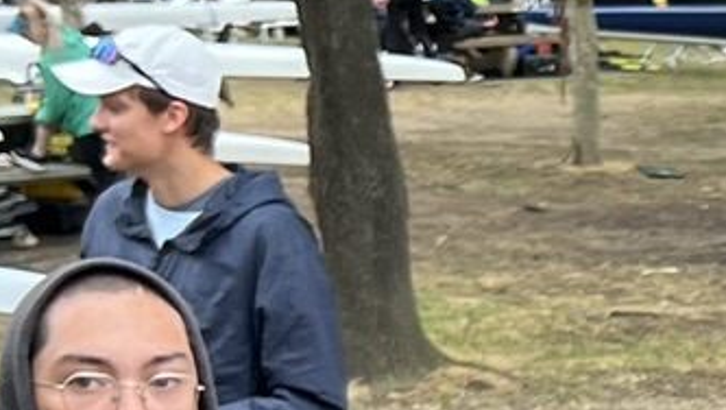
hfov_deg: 11.5
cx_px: 1302
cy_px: 744
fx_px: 3353
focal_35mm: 174
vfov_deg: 6.8
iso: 50
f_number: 1.5
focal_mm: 5.7
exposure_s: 1/121
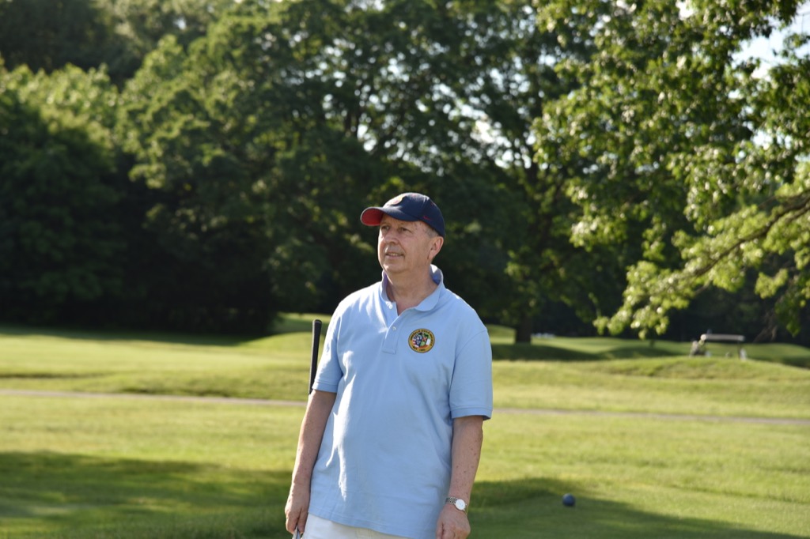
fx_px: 2699
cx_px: 405
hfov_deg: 17.1
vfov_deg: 11.4
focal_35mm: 120
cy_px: 270
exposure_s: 1/200
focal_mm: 120
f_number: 7.1
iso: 100
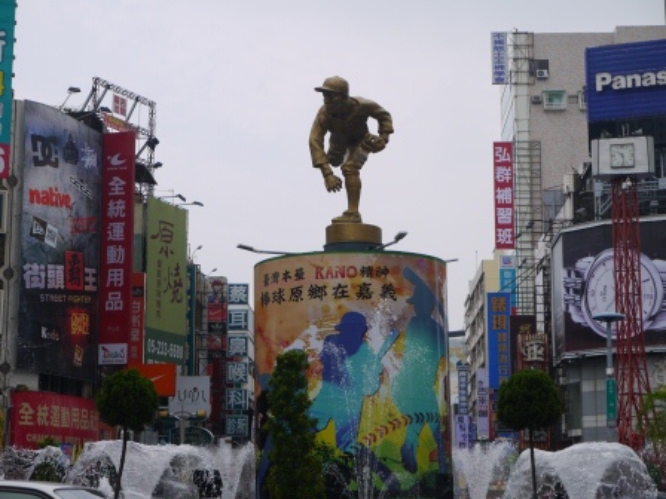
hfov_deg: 25.7
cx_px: 333
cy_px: 250
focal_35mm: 76
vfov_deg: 19.4
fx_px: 1462
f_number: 10
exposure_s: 1/320
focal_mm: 38
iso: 160
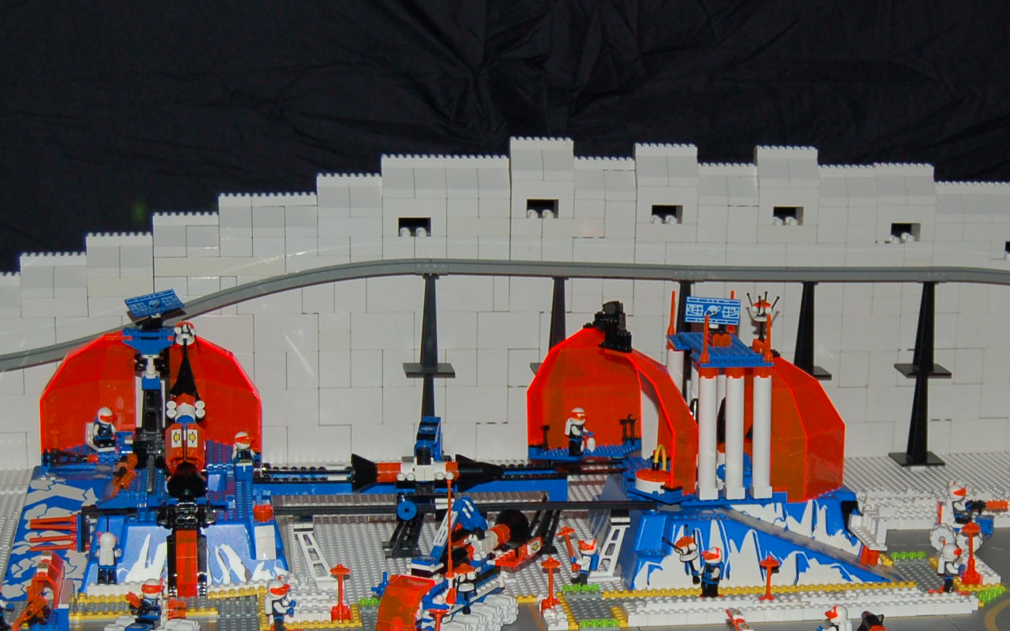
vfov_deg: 16.3
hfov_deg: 25.7
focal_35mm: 80
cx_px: 692
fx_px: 2202
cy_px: 427
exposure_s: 1/60
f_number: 4
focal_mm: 26
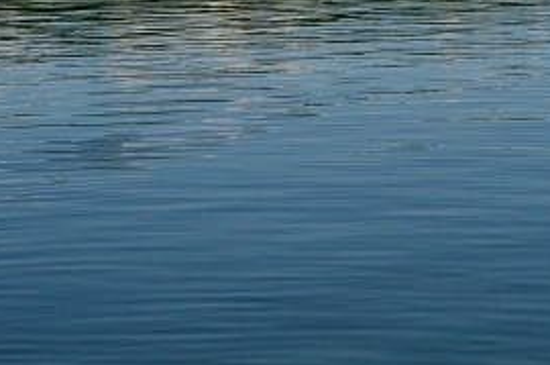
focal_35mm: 133
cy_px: -182
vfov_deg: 10.0
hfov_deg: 14.6
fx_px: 2028
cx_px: 779
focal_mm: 24
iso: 1000
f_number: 5
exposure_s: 1/8000
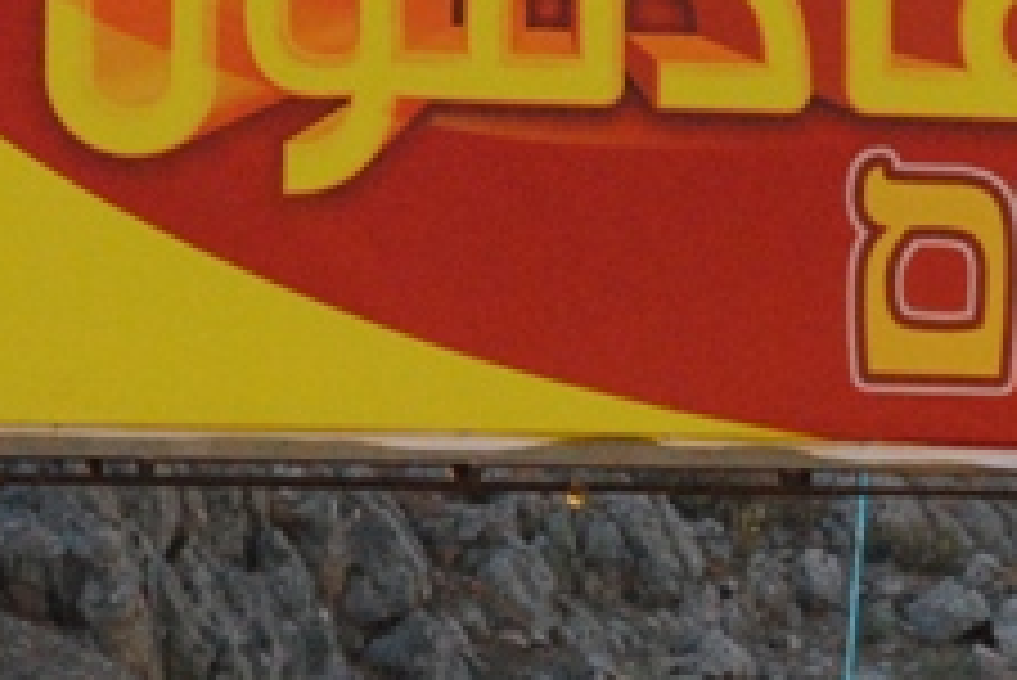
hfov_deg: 3.5
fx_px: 16847
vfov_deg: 2.3
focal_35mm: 596
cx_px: 842
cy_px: -405
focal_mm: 112
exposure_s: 1/1600
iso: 1600
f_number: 10
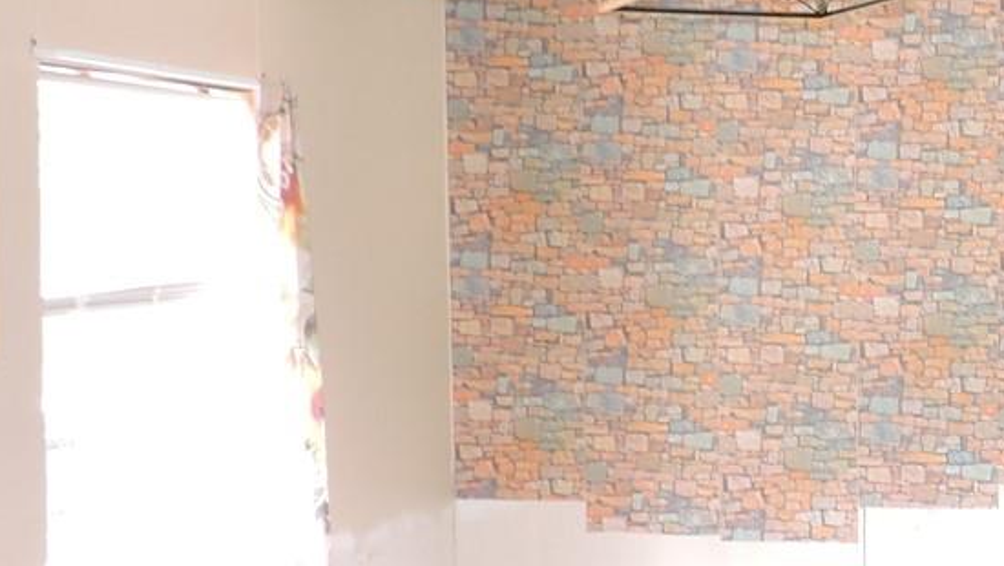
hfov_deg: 26.9
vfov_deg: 15.9
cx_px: 898
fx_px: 2024
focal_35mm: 76
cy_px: 378
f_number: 3
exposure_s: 1/40
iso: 250
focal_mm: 4.3
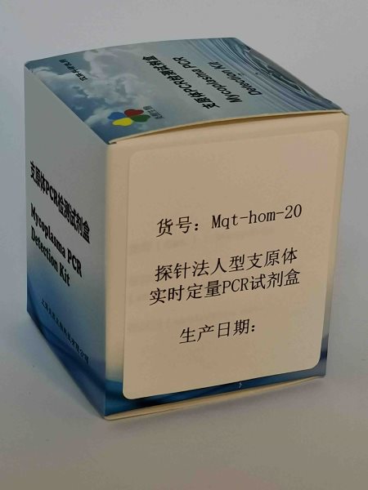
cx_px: 184
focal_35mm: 99
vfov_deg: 19.8
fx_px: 1403
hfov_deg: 14.9
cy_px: 245
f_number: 1.8
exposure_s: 1/100
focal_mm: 4.75
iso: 160
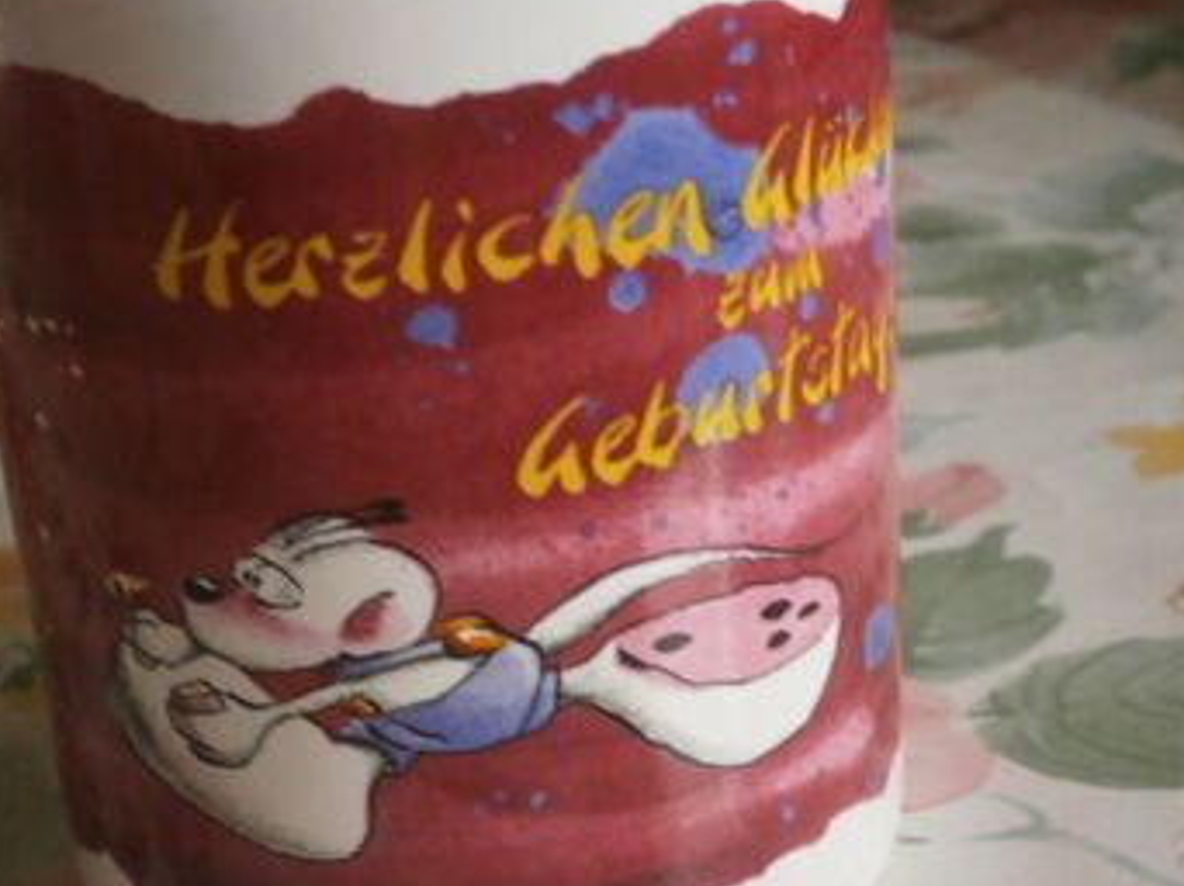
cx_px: 530
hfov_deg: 29.4
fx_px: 2256
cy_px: 523
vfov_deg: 22.2
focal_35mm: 66
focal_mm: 8.3
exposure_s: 1/13
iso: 200
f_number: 3.4
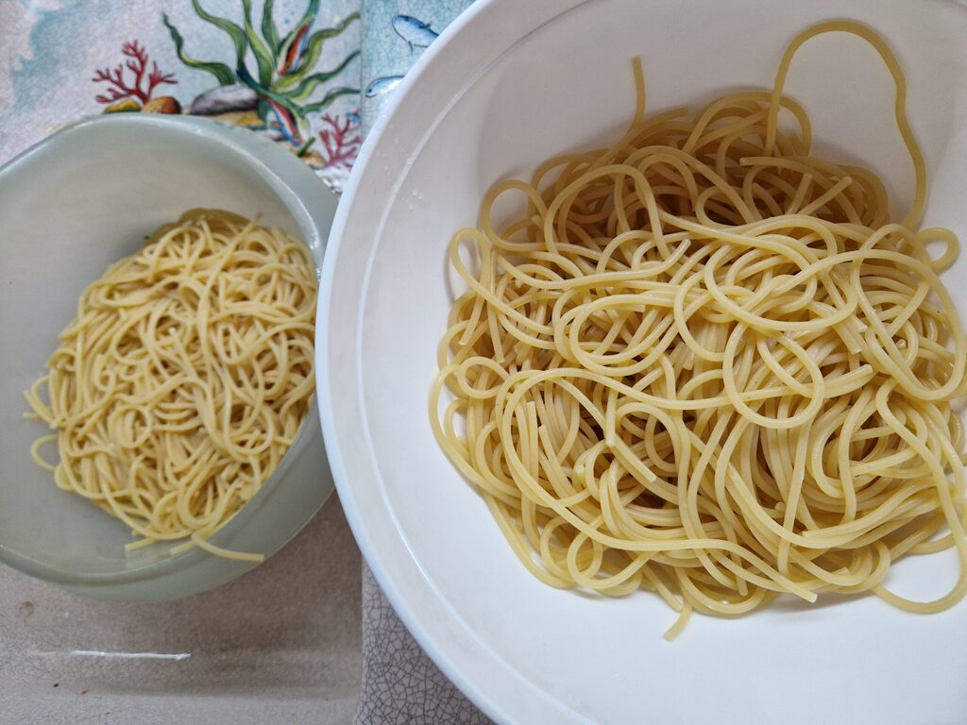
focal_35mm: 23
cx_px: 484
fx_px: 643
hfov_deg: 73.9
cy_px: 362
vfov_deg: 58.9
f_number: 1.8
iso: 125
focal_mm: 5.4
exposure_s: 1/180
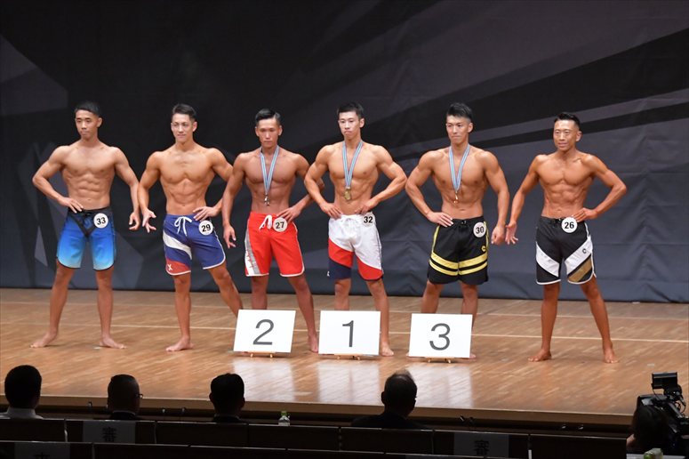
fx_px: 3329
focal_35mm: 174
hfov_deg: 11.8
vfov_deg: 7.9
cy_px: 230
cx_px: 344
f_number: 5.6
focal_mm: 116
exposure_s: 1/400
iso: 6400
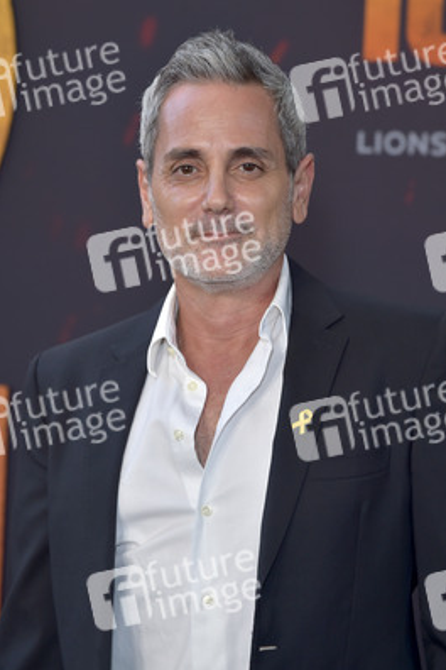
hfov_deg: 12.9
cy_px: 337
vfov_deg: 19.3
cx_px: 224
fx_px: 1970
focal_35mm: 106
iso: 640
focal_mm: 105
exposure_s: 1/250
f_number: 6.3
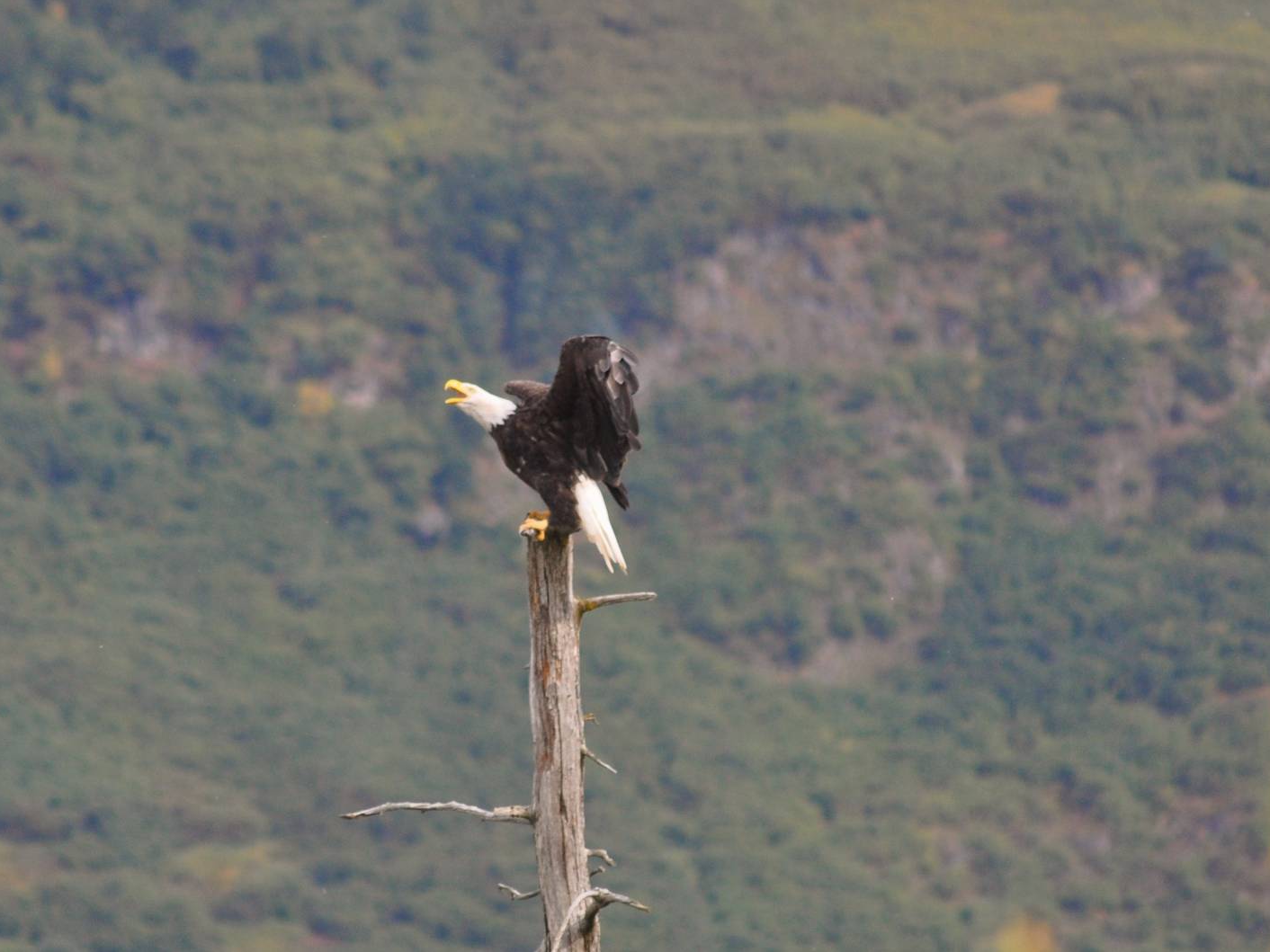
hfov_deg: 5.5
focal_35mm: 359
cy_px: 476
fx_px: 13171
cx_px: 558
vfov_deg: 4.1
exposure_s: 1/1000
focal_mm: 220
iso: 500
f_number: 5
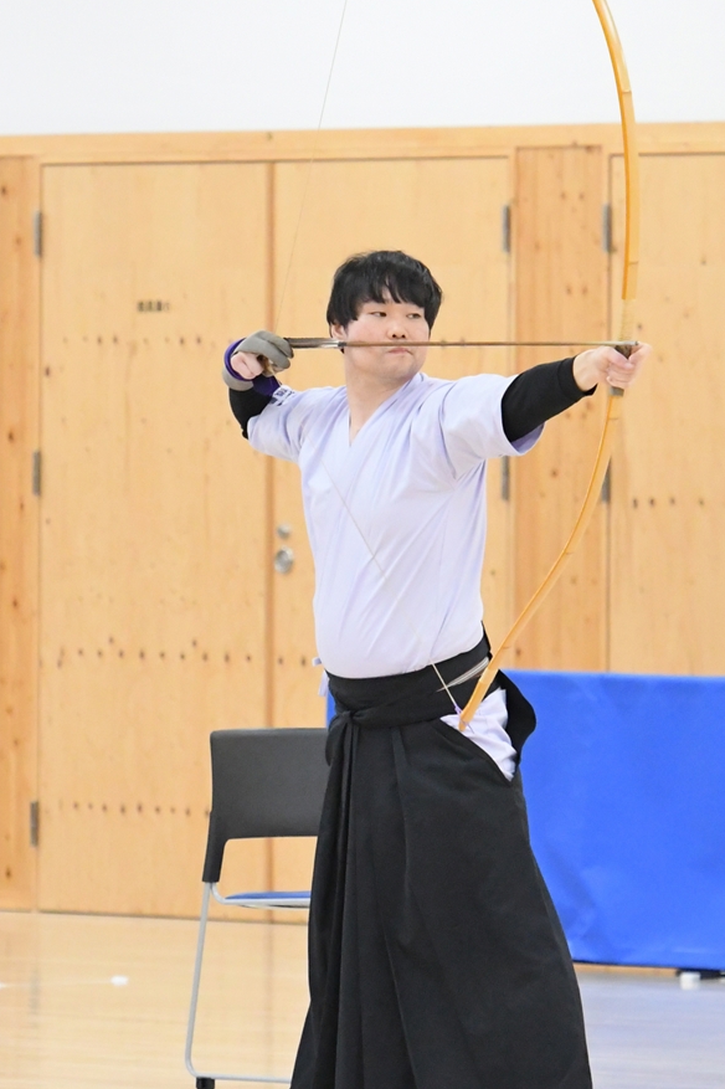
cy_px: 513
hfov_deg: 3.1
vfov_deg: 4.7
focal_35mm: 438
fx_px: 13241
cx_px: 377
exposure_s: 1/500
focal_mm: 150
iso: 6400
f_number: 4
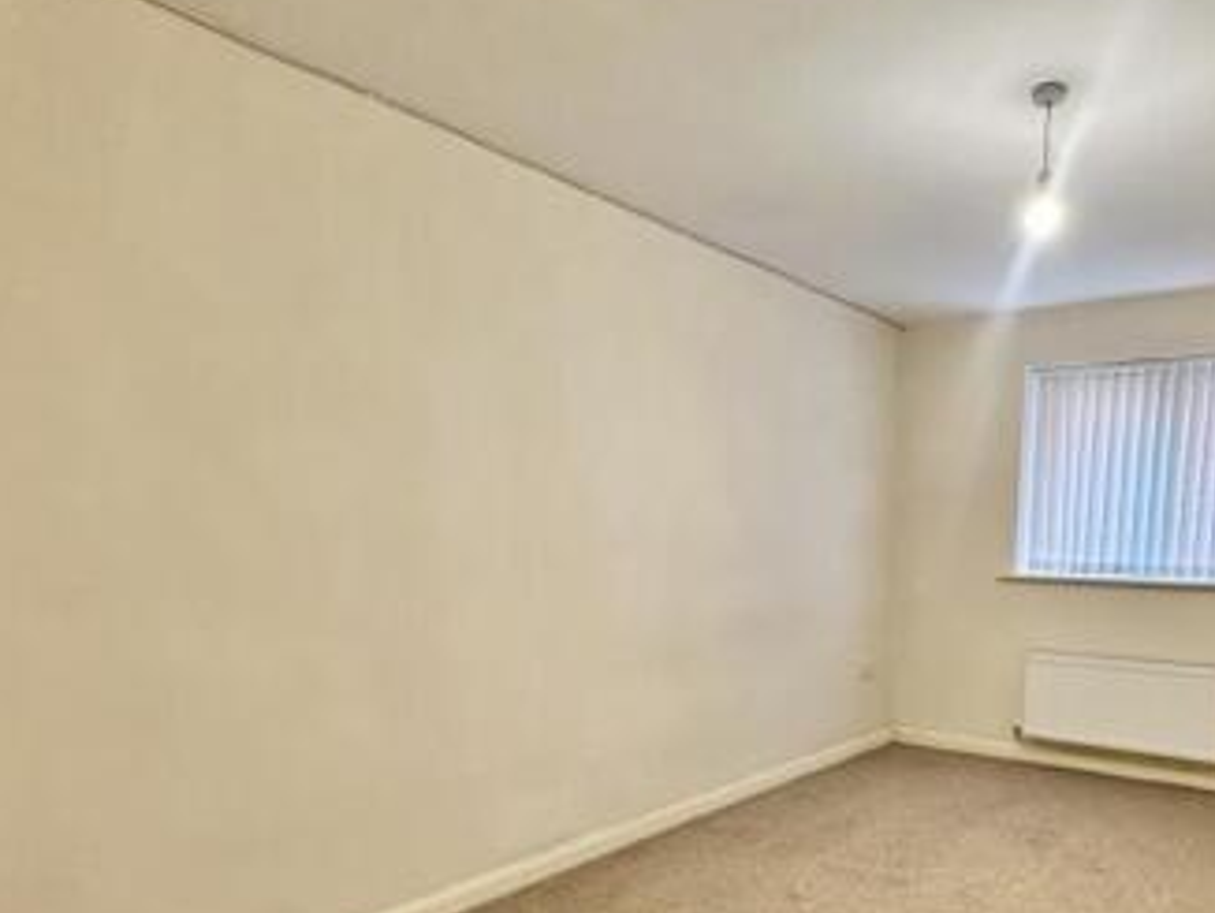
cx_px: 829
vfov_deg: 52.2
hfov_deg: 67.1
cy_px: 699
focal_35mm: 25
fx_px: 878
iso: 800
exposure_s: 1/60
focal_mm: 2.22
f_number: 2.2
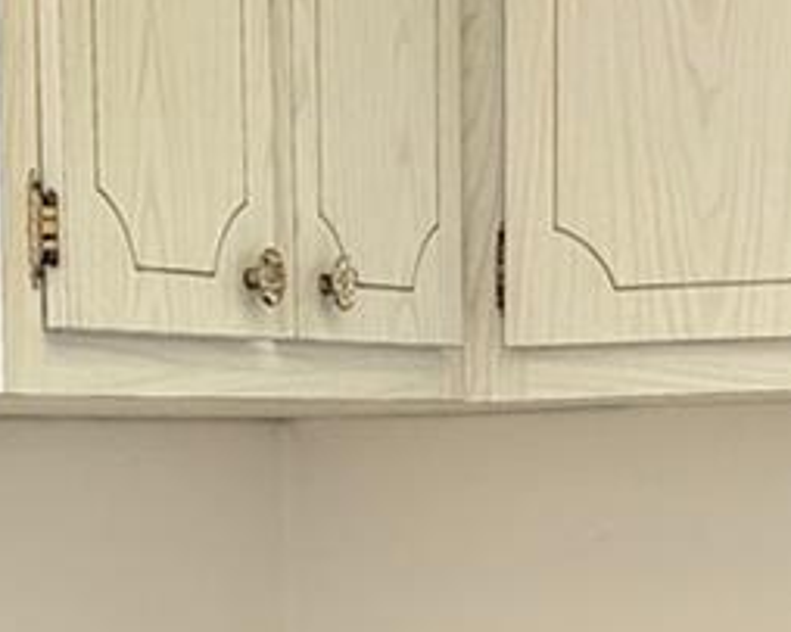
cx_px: -19
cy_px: 791
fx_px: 3440
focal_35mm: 147
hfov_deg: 12.9
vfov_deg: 10.3
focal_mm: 6.81
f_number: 1.85
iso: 47
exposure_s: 1/176
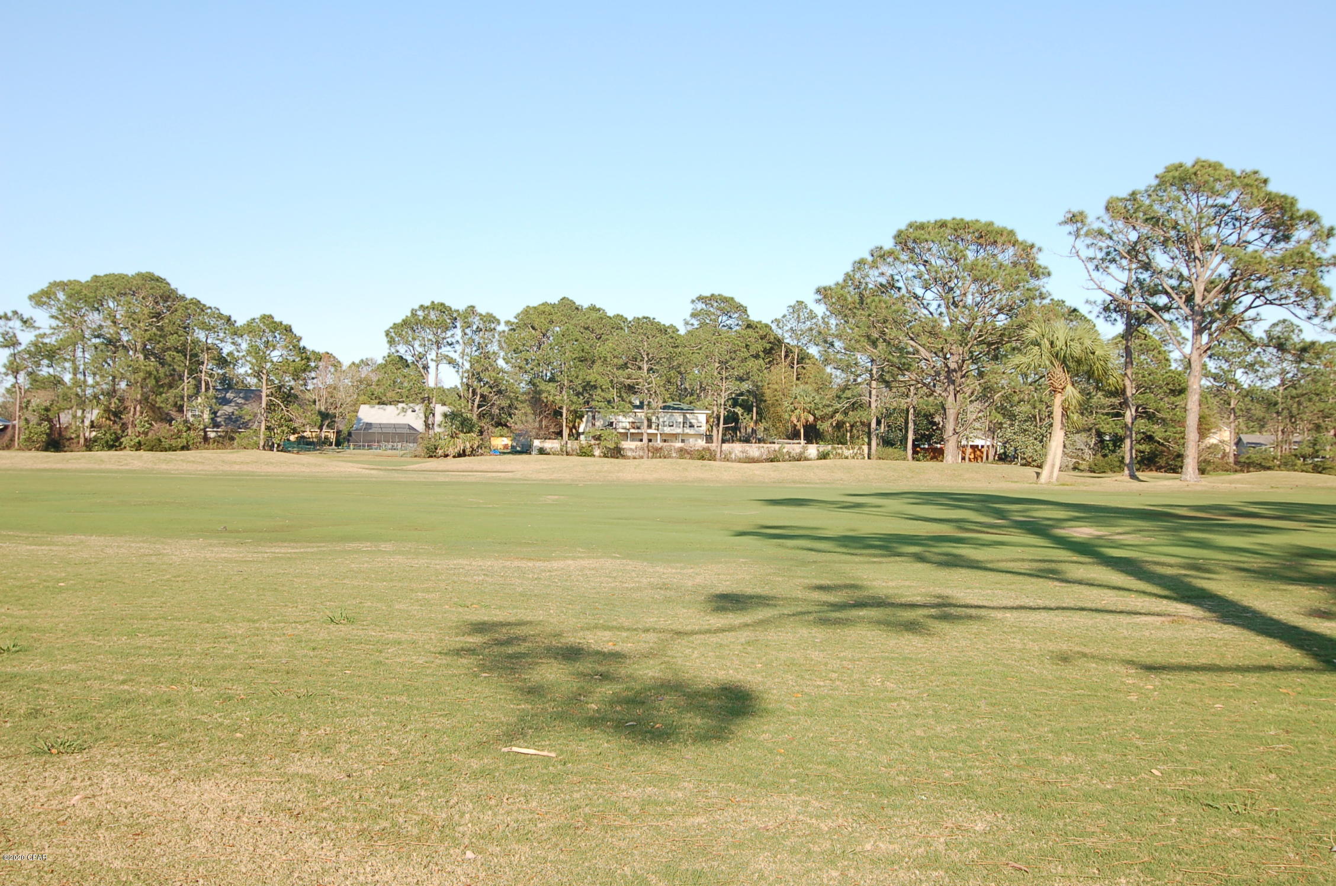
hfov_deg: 53.2
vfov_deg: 36.7
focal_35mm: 36
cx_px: 668
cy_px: 443
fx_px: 1334
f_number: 8
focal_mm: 24
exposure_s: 1/250
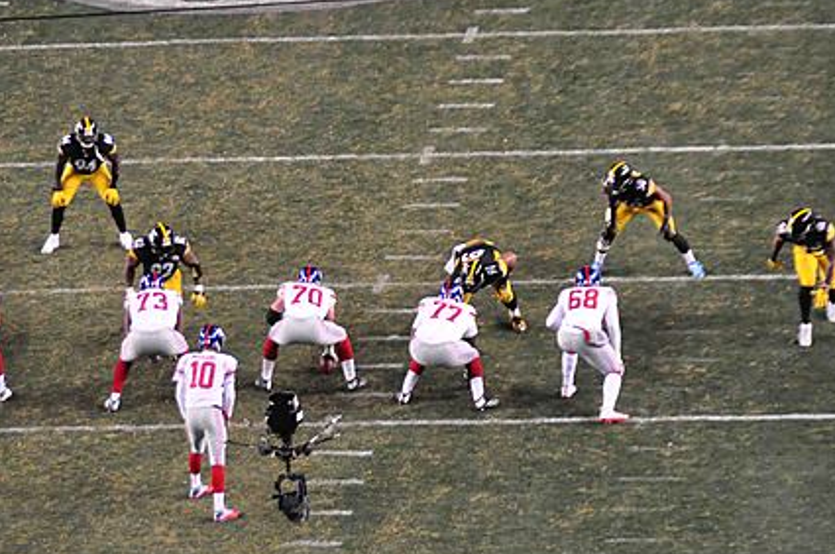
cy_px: 302
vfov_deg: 3.0
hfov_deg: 4.6
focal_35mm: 452
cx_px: 342
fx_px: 10468
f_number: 6.3
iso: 3200
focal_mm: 200
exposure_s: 1/320
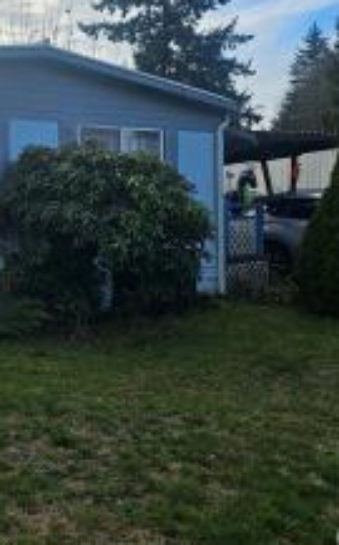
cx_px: -3
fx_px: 667
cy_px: 186
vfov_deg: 43.8
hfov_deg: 26.9
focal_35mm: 45
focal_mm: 6.3
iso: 10
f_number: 1.7
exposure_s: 1/820
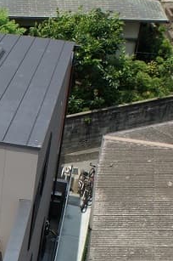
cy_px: 266
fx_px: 636
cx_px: -101
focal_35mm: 88
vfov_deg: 22.2
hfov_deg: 14.3
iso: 200
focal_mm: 18
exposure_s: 1/400
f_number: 7.1
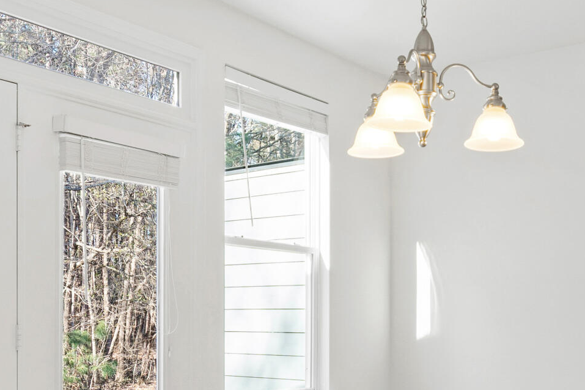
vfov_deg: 28.1
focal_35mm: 47
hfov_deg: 41.3
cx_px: 396
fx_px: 764
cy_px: 309
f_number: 8
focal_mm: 10
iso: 100
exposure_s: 1/4
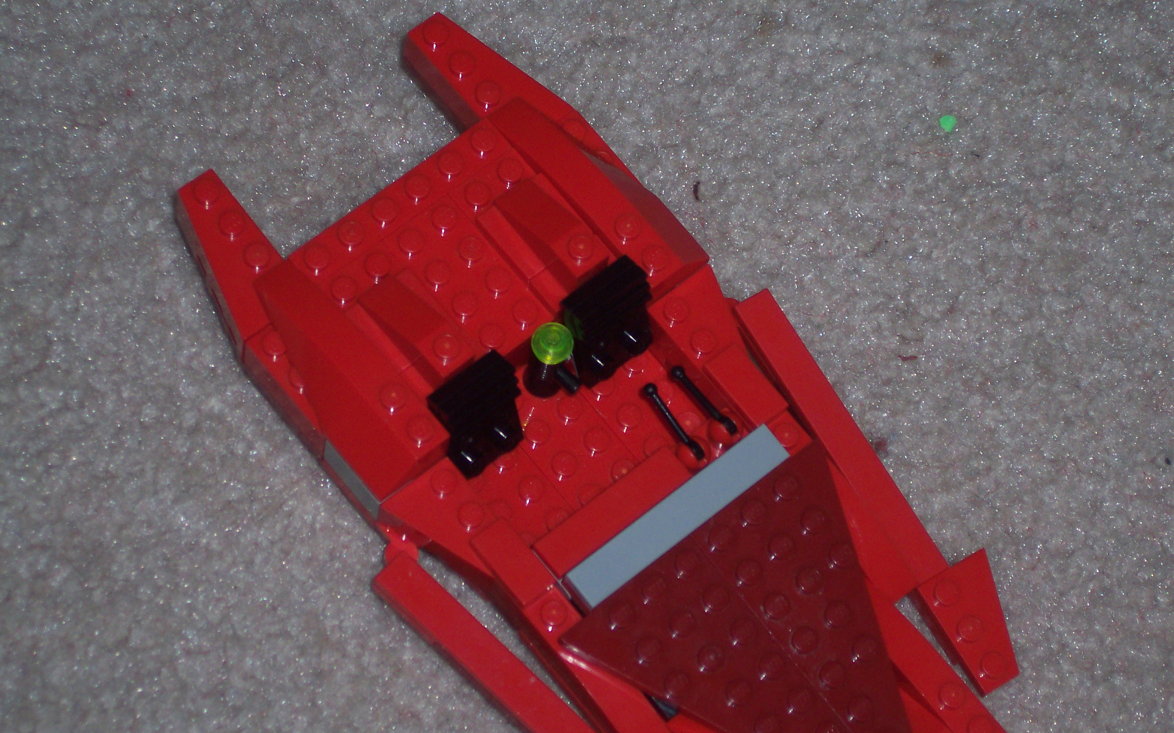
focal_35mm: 121
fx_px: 3871
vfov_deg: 10.8
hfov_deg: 17.2
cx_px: 587
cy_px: 374
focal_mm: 24
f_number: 4.8
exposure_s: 1/90
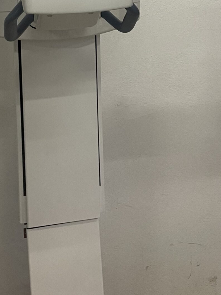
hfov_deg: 23.3
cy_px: -43
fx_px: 537
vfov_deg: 27.6
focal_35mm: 63
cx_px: 107
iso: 200
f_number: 1.6
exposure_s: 1/50
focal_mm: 4.2
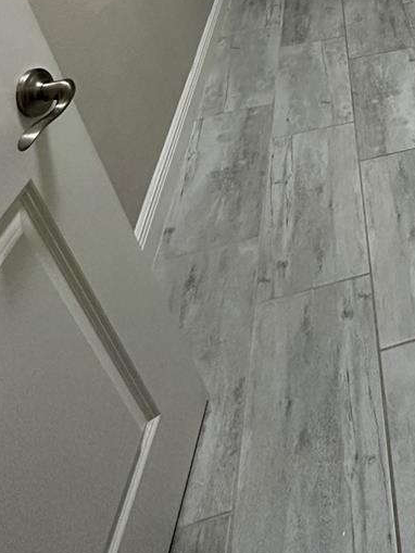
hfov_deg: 36.6
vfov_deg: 44.0
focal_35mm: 33
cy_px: -40
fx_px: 527
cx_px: 451
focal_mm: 2.22
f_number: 2.2
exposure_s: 1/60
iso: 500
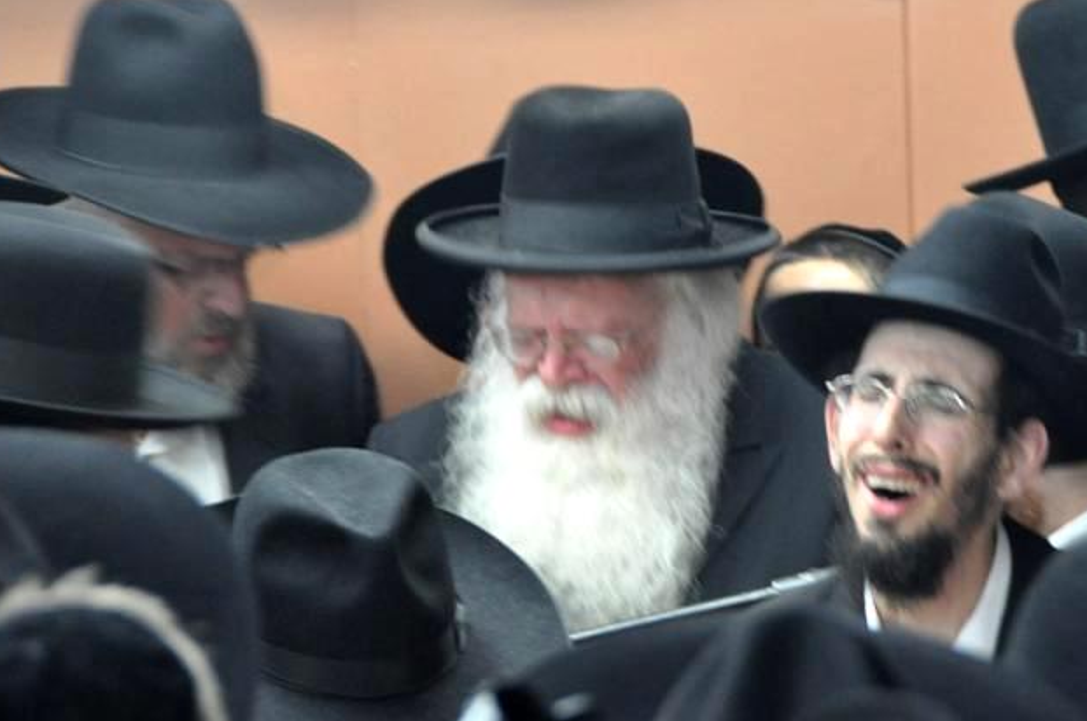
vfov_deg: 2.8
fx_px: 14923
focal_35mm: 495
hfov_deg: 4.2
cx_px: 821
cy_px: 364
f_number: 5.6
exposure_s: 1/20
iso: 1600
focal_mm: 200
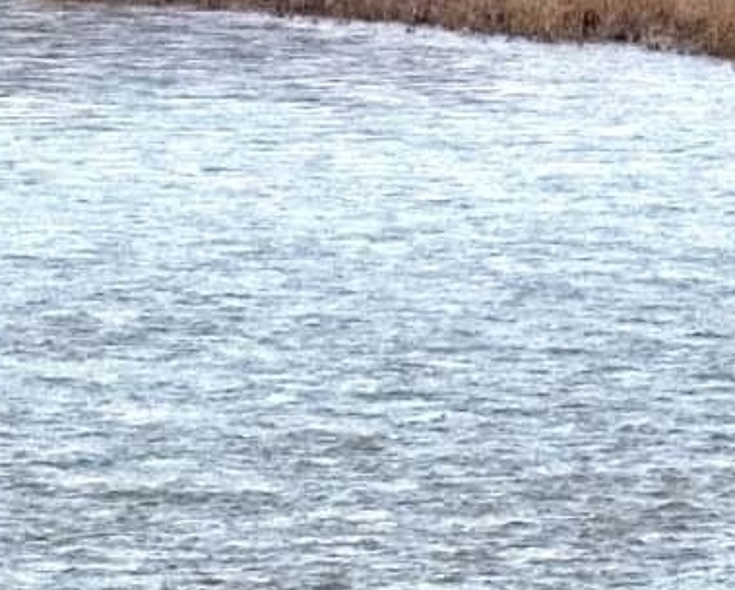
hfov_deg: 2.0
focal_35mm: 959
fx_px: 20883
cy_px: -563
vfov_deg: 1.6
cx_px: 630
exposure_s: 1/750
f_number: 8
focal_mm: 86
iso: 200
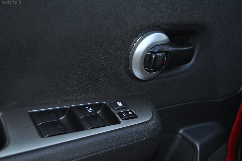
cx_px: 121
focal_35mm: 42
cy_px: 80
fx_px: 282
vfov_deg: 31.8
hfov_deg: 46.4
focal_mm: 28
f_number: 4.5
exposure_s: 1/60
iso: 640
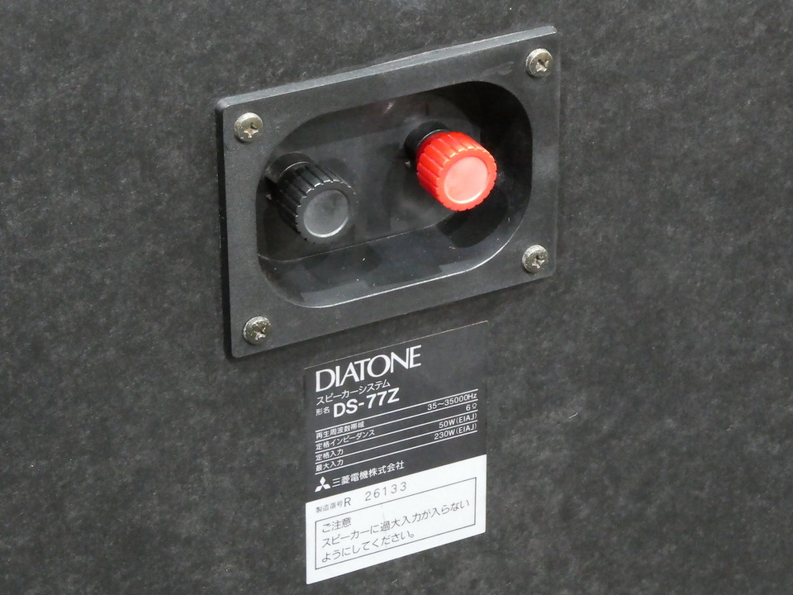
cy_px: 298
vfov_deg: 11.0
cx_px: 396
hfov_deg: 14.6
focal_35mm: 135
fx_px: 3093
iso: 2000
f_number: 7.1
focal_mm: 24.2
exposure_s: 1/5
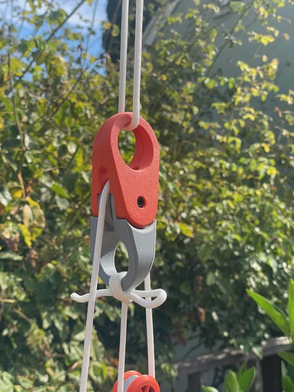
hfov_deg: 28.0
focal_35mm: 52
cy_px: 196
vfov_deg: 36.8
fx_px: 589
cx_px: 147
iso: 25
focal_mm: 6
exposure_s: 1/413
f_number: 2
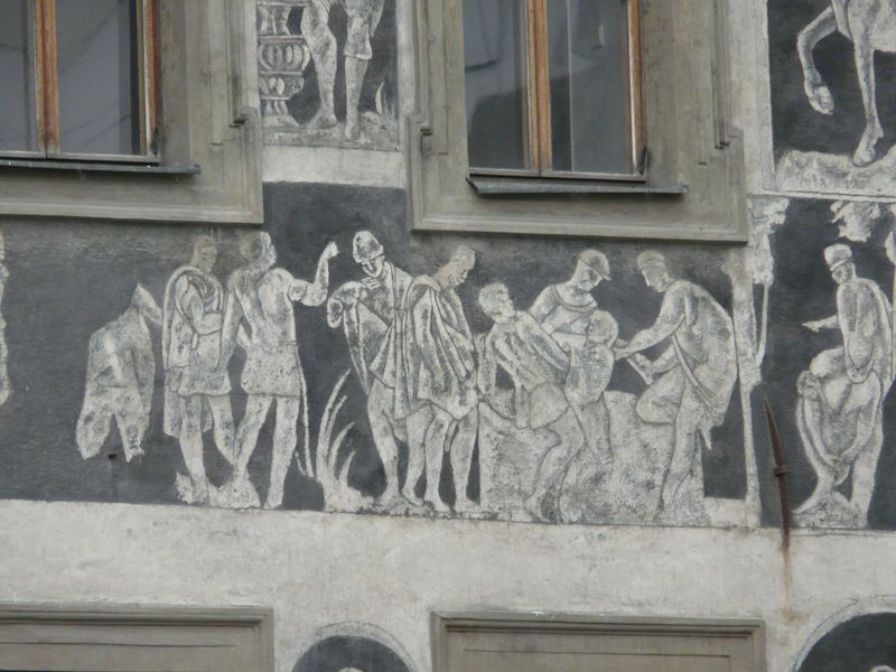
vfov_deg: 3.3
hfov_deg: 4.4
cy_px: 336
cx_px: 448
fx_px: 11622
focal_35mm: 449
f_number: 4
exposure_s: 1/200
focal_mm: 73.7
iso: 400
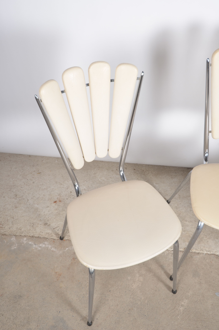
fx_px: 330
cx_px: 110
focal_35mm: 36
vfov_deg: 53.2
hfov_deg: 36.7
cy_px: 165
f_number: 11
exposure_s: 1/125
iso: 100
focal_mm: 24
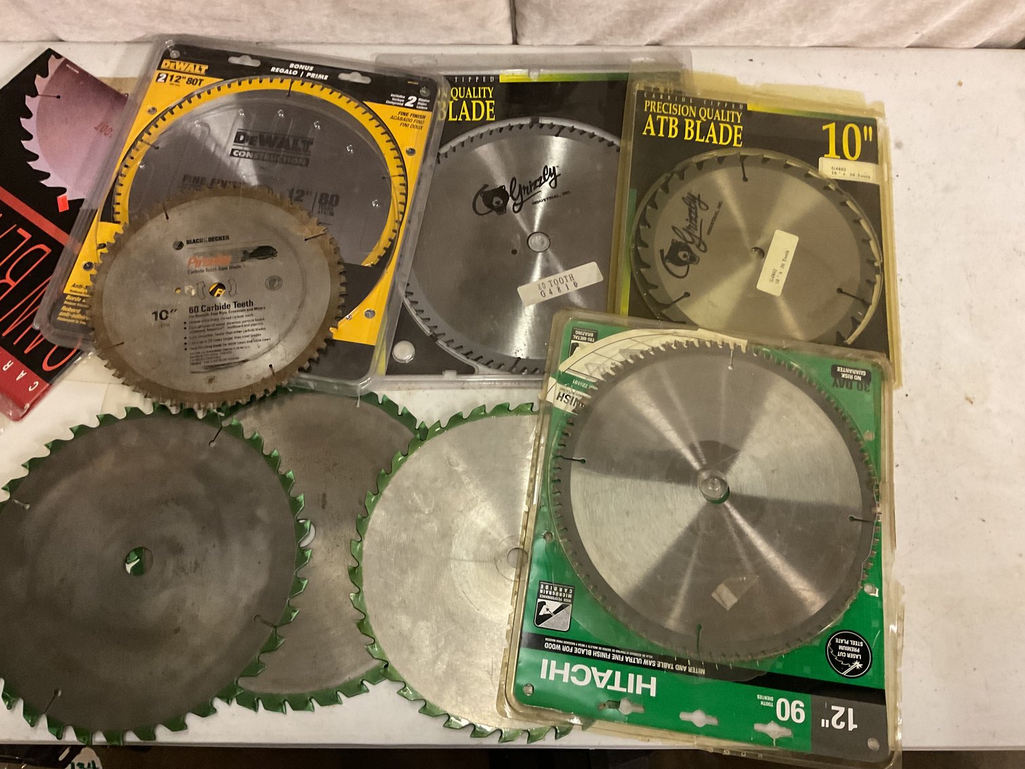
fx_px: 859
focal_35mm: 29
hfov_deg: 61.7
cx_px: 512
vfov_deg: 48.2
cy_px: 384
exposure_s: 1/40
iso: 320
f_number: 1.8
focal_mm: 3
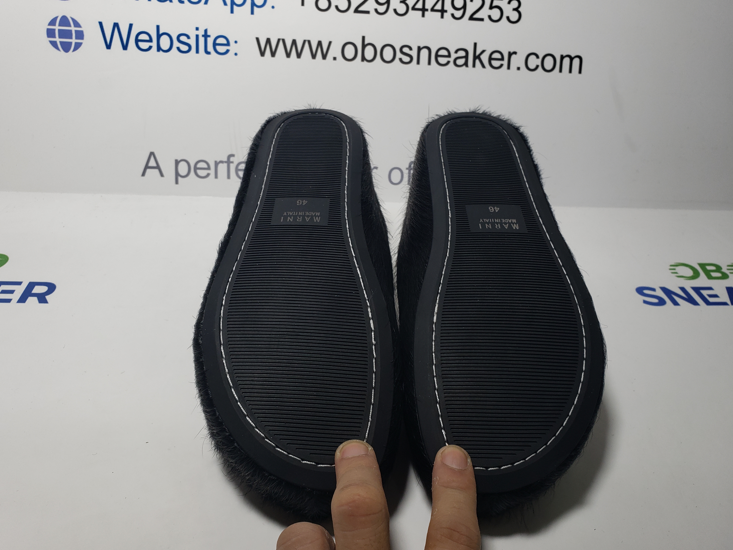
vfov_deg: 51.4
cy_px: 274
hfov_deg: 65.3
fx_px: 572
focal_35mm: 27
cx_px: 360
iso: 50
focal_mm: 4.3
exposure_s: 1/202
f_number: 2.4
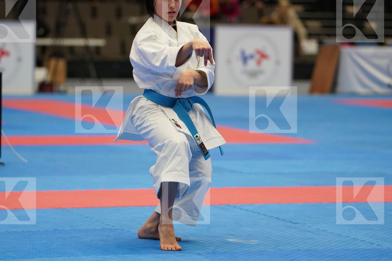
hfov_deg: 12.5
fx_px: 1797
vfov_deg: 8.3
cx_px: 186
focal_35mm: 165
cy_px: 110
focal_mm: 140
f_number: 2.8
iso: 1000
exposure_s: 1/500
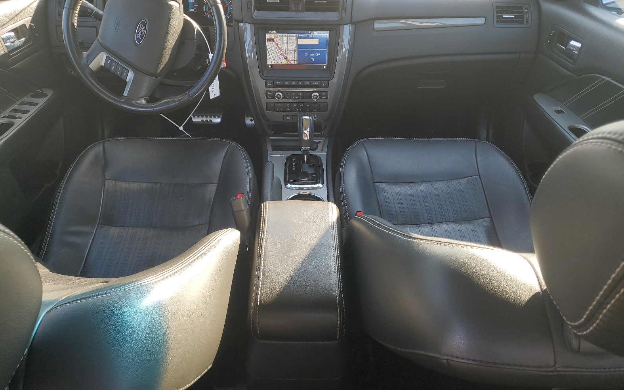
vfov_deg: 44.5
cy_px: 176
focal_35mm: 28
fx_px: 476
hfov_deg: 66.5
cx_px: 308
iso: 50
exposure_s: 1/233
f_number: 1.5
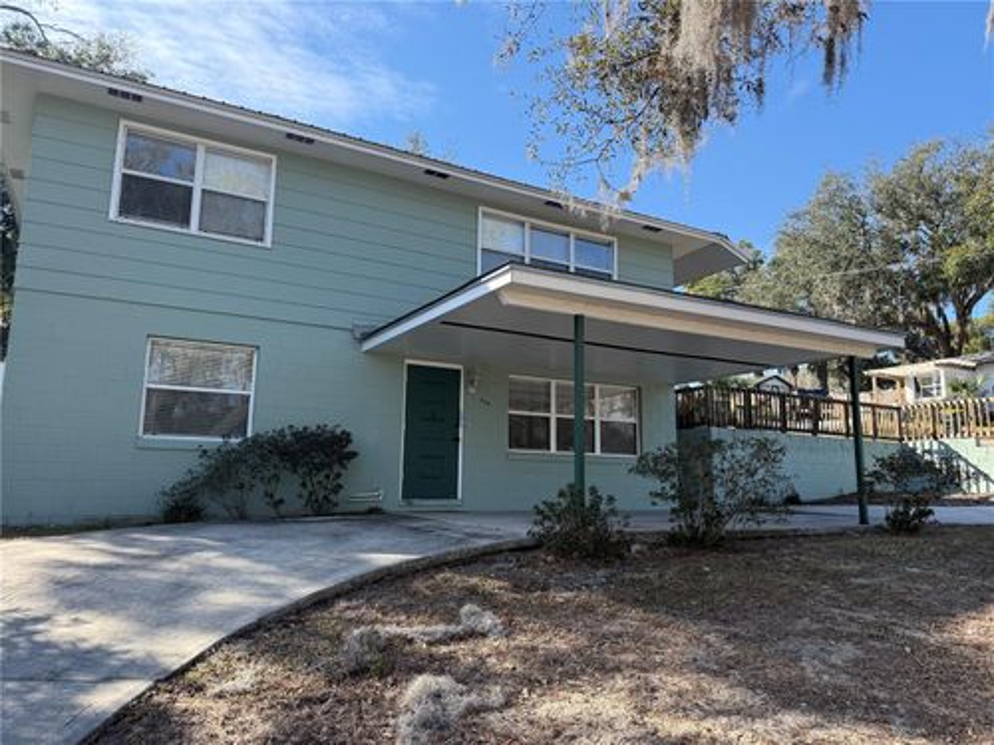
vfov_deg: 56.8
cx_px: 497
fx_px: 689
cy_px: 372
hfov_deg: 71.6
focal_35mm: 24
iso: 100
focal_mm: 6.76
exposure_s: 1/1855
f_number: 1.78
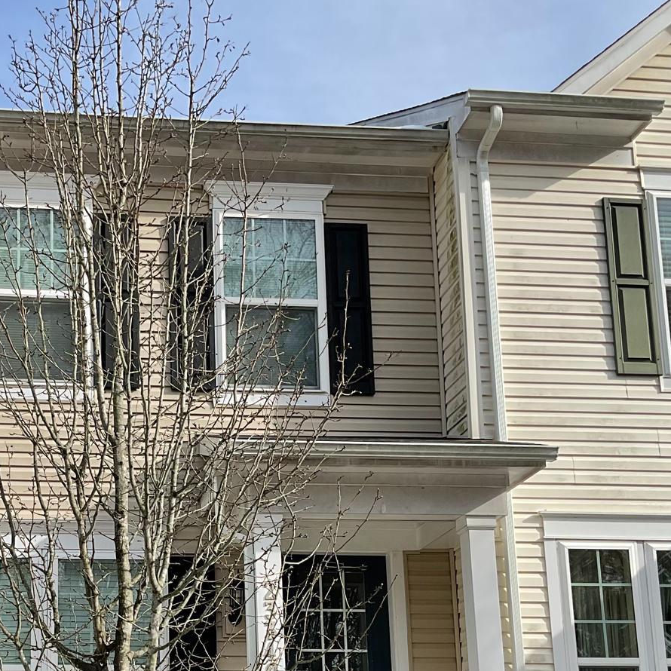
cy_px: 566
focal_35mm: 59
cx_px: 142
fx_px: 1294
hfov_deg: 28.5
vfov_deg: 28.3
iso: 16
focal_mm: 3
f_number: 1.8
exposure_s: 1/1221
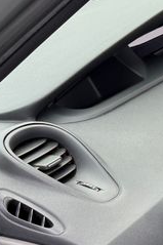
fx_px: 728
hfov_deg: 10.3
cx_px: 445
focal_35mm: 107
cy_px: 229
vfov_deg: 18.7
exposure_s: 1/121
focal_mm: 6.76
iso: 100
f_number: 1.78
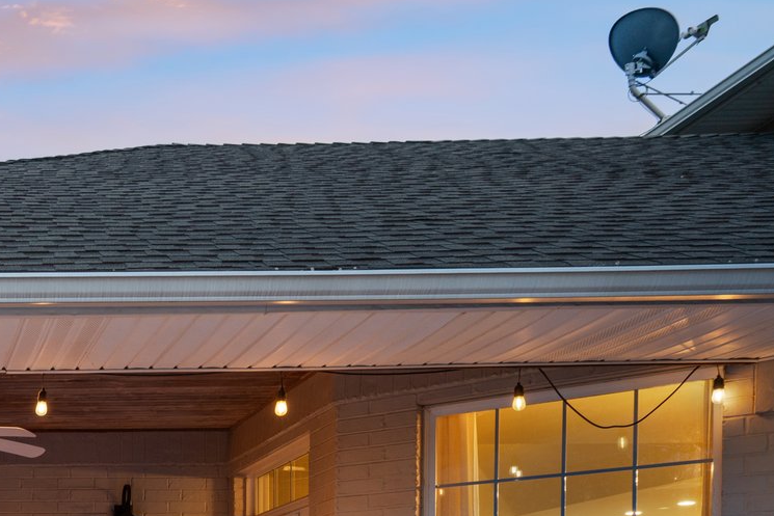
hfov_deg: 30.9
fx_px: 1183
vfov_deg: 22.1
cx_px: -142
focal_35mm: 55
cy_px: 672
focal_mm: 20
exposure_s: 1/2.5
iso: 200
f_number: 7.1
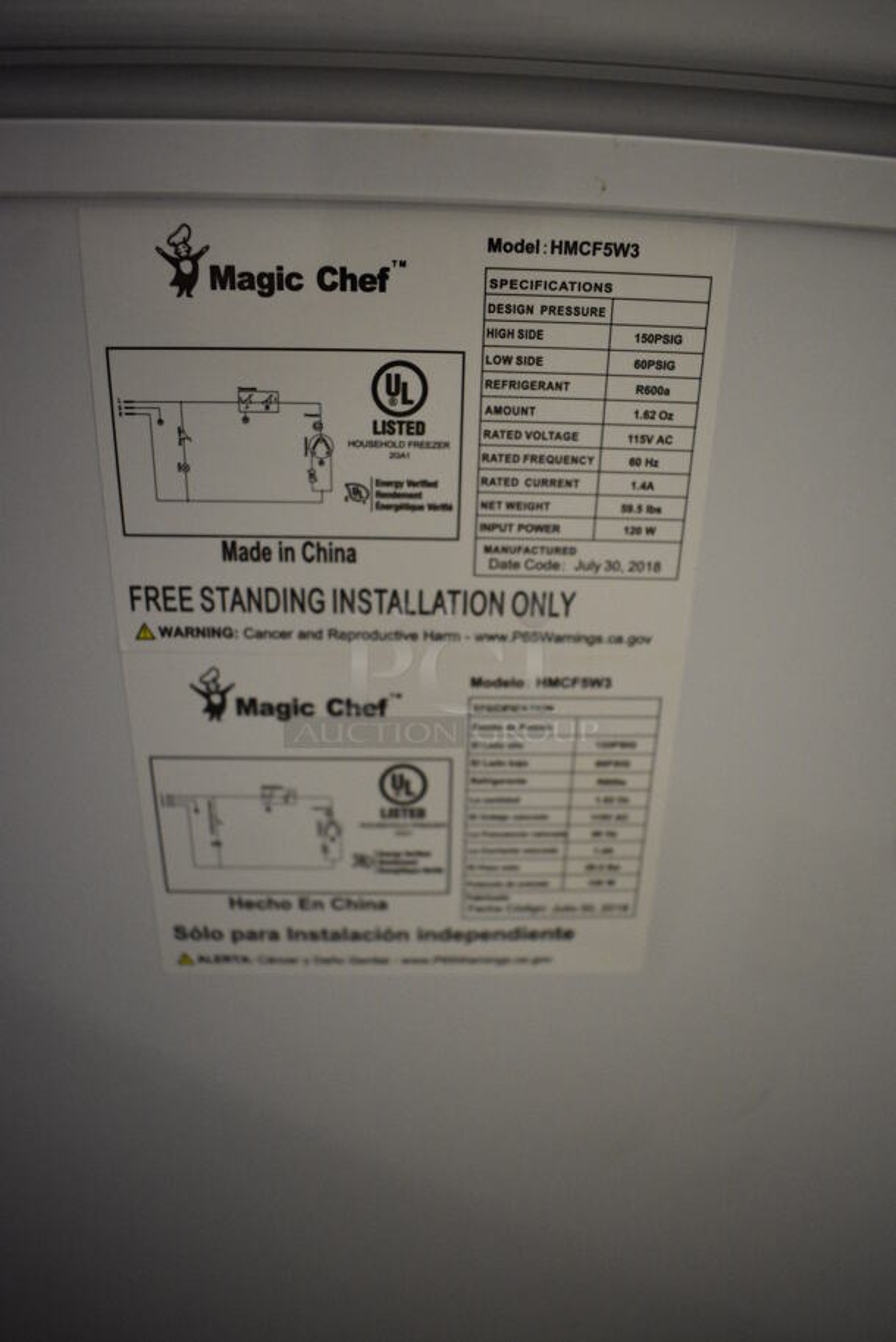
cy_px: 671
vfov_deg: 67.3
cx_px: 448
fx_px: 1006
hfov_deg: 48.0
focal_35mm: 27
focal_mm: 18
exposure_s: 1/60
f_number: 4
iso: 1400
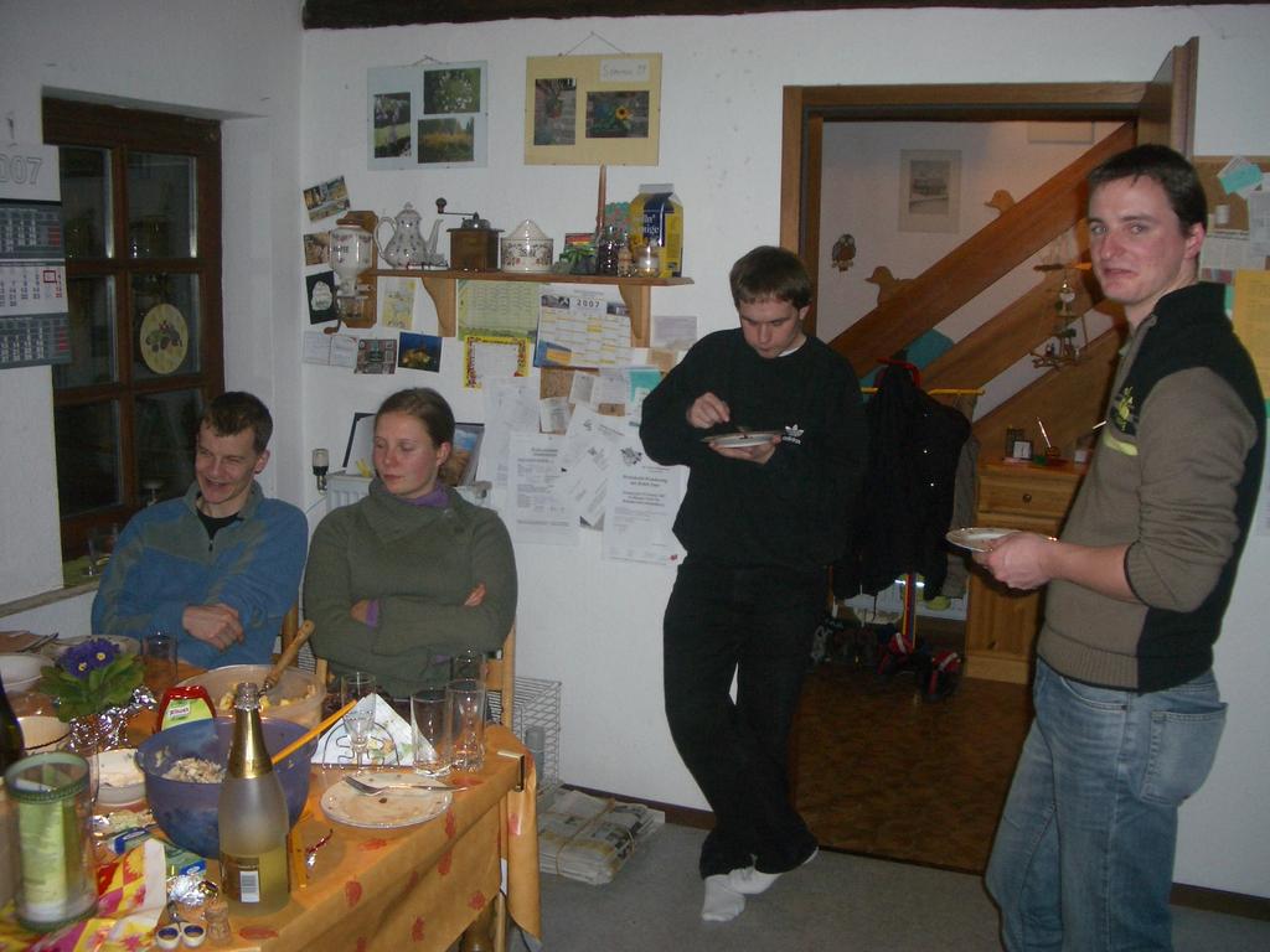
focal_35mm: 35
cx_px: 635
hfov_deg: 52.6
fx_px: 1284
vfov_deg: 40.7
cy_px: 476
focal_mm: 5.8
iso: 100
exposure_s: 1/60
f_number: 2.6
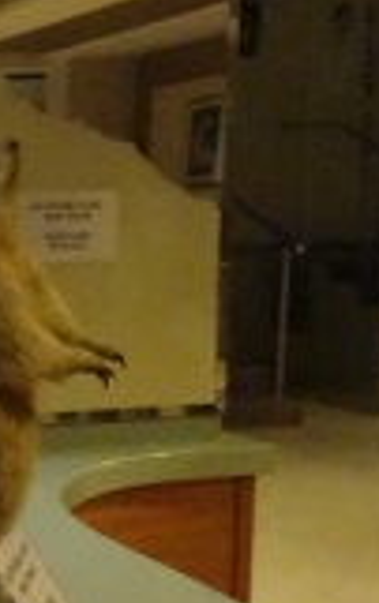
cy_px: 395
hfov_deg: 14.3
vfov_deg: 26.0
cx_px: -341
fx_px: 1302
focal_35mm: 79
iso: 3200
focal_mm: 4.1
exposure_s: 1/50
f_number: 3.5
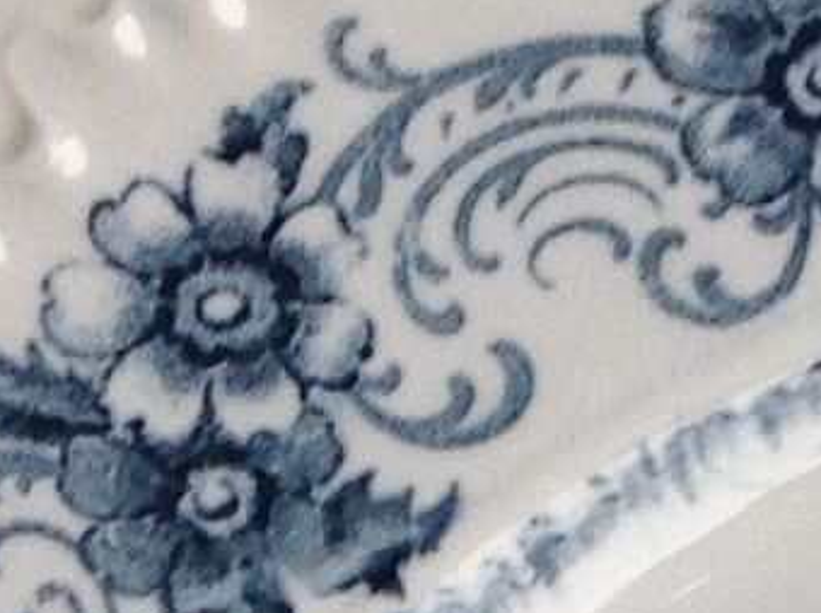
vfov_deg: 5.2
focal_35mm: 267
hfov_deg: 7.3
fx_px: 6324
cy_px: 1902
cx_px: 1135
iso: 64
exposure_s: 1/40
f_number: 2.4
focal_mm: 4.28
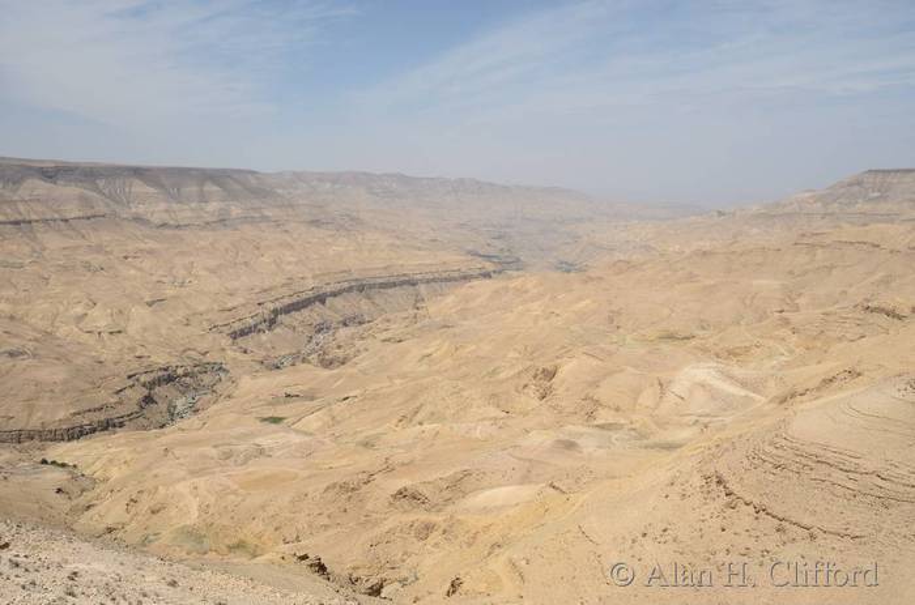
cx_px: 458
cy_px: 302
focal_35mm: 30
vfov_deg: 43.4
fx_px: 761
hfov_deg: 62.1
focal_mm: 20
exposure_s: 1/320
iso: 100
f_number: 9
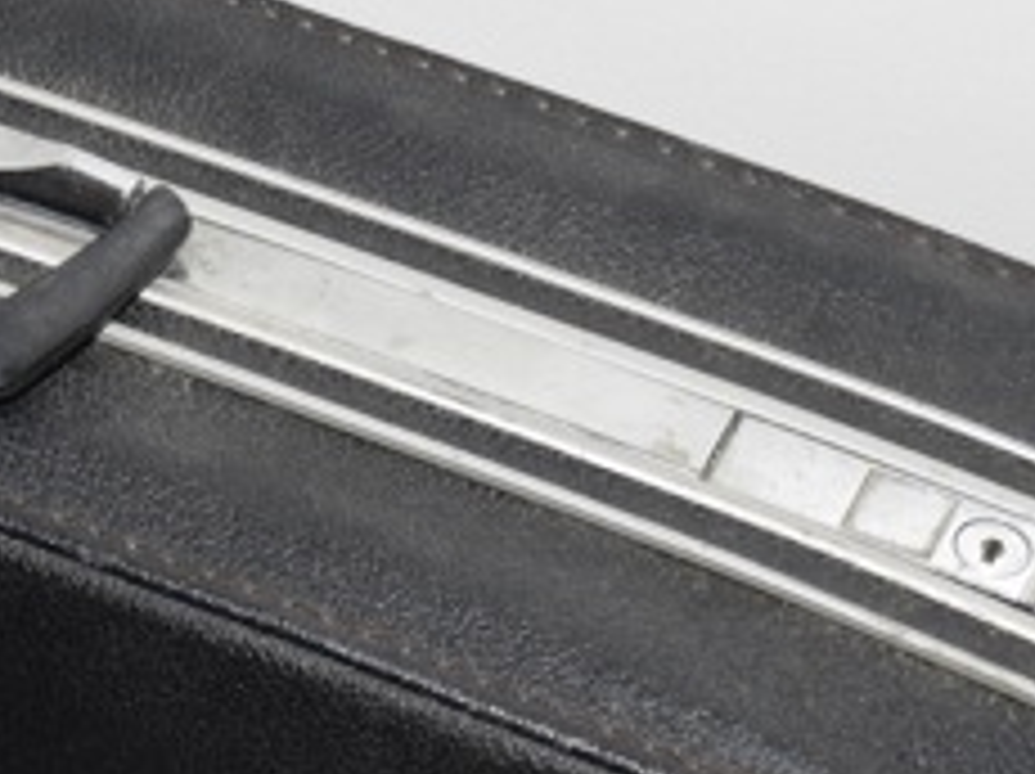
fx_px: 5439
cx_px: -382
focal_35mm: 182
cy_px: 1024
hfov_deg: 10.6
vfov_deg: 8.0
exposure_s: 1/60
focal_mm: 29
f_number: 6.3
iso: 100
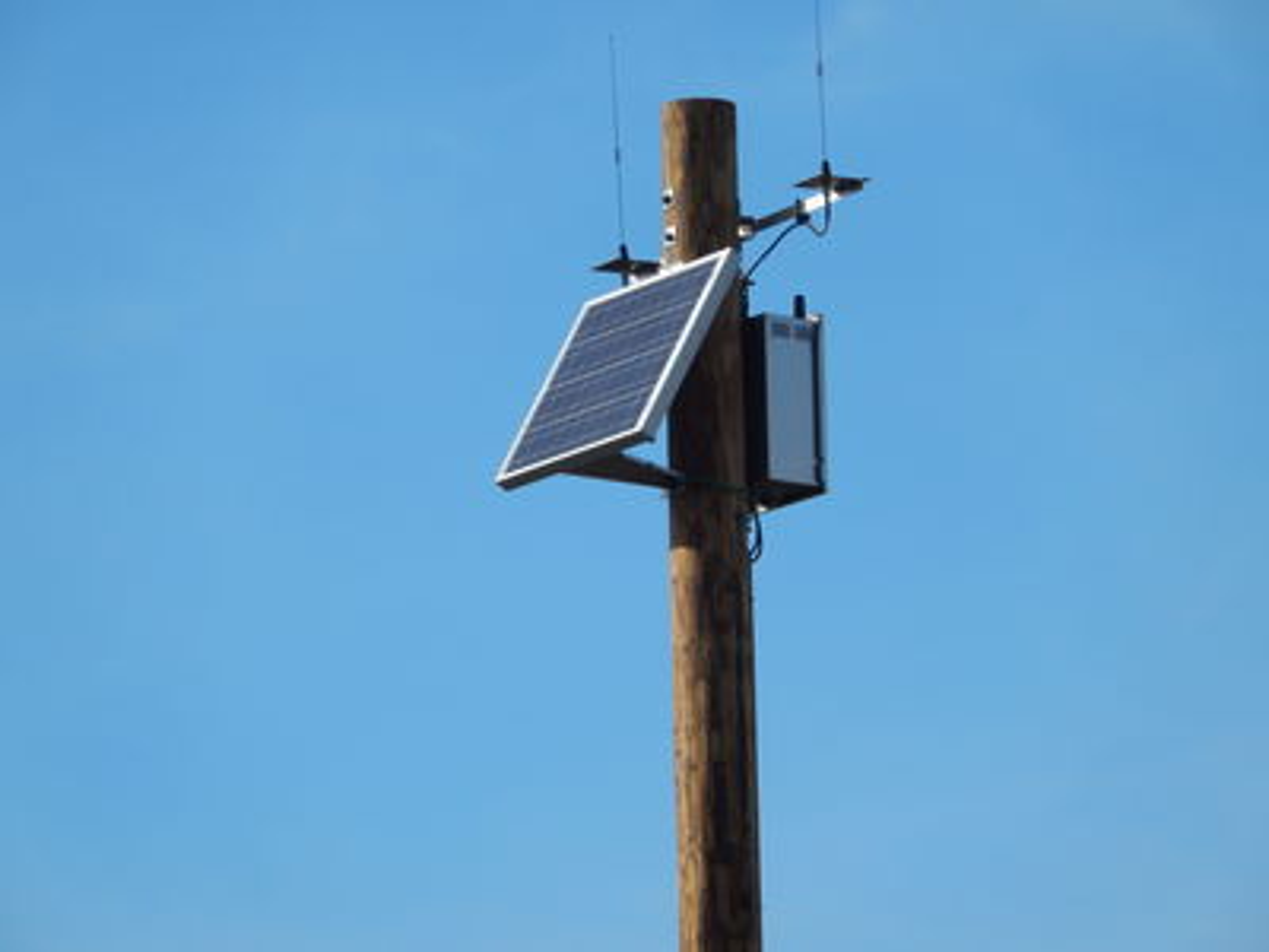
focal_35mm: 383
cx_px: 634
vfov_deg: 3.9
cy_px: 476
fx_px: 14041
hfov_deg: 5.2
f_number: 6.2
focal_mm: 68.7
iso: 125
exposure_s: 1/640
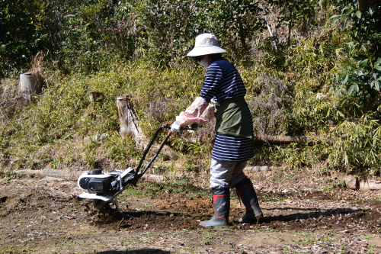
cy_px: 127
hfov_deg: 42.8
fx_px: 487
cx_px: 190
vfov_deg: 29.2
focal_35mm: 46
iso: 160
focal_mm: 17.1
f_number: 4.5
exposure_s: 1/640
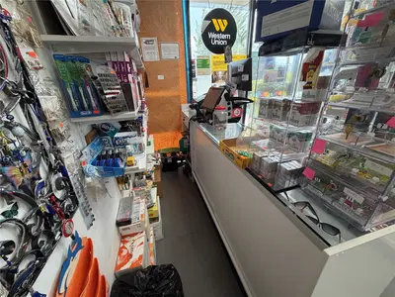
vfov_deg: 85.7
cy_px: 148
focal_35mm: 14
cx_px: 198
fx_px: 160
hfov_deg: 102.1
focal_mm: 2.22
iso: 200
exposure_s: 1/120
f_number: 2.2
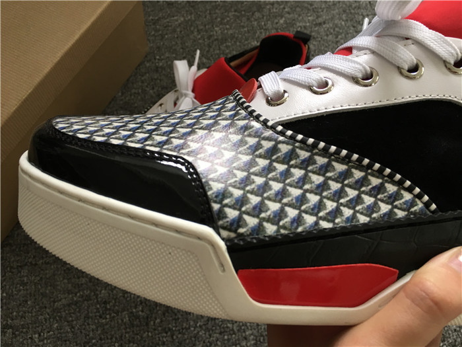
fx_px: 387
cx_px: 231
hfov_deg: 61.7
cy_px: 174
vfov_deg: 48.2
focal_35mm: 29
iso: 32
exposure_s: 1/17
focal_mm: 4.15
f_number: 2.2
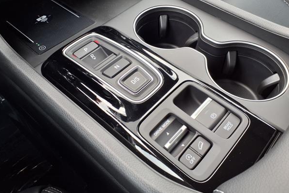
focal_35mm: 30
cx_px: 144
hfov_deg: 61.9
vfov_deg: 43.5
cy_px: 84
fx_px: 241
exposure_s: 1/60.2
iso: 50
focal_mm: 3.58
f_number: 1.9
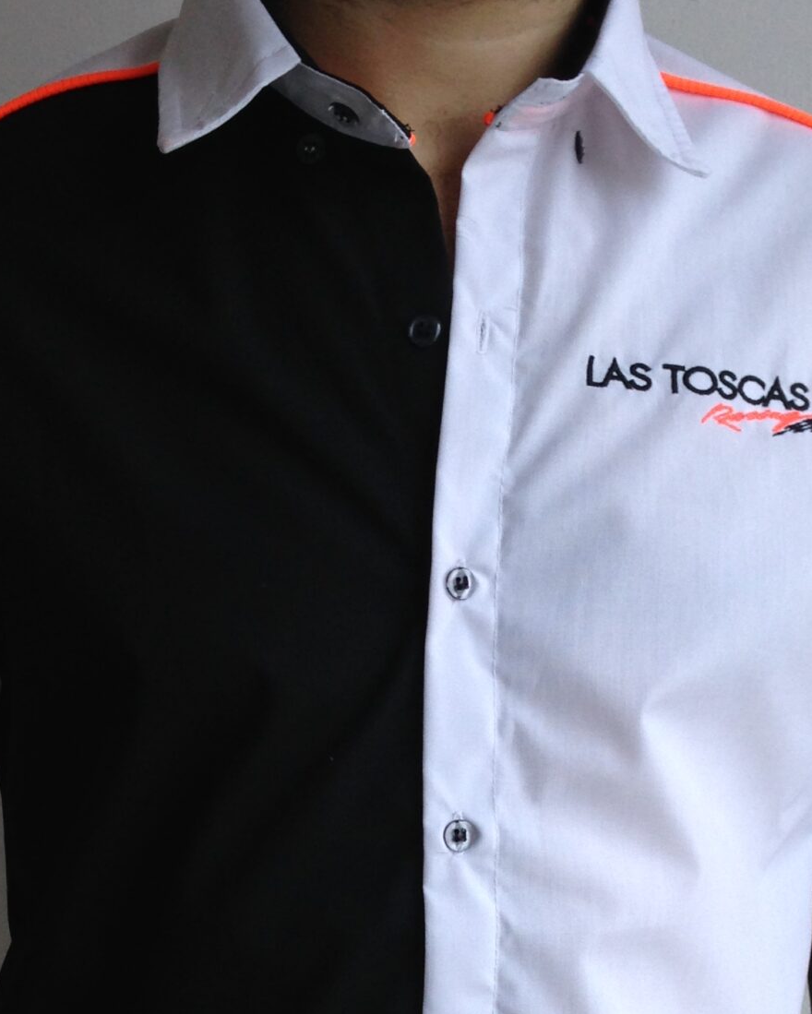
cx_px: 415
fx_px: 2252
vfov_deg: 24.9
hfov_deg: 20.4
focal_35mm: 75
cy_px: 825
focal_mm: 4.12
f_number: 2.4
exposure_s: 1/24
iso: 50
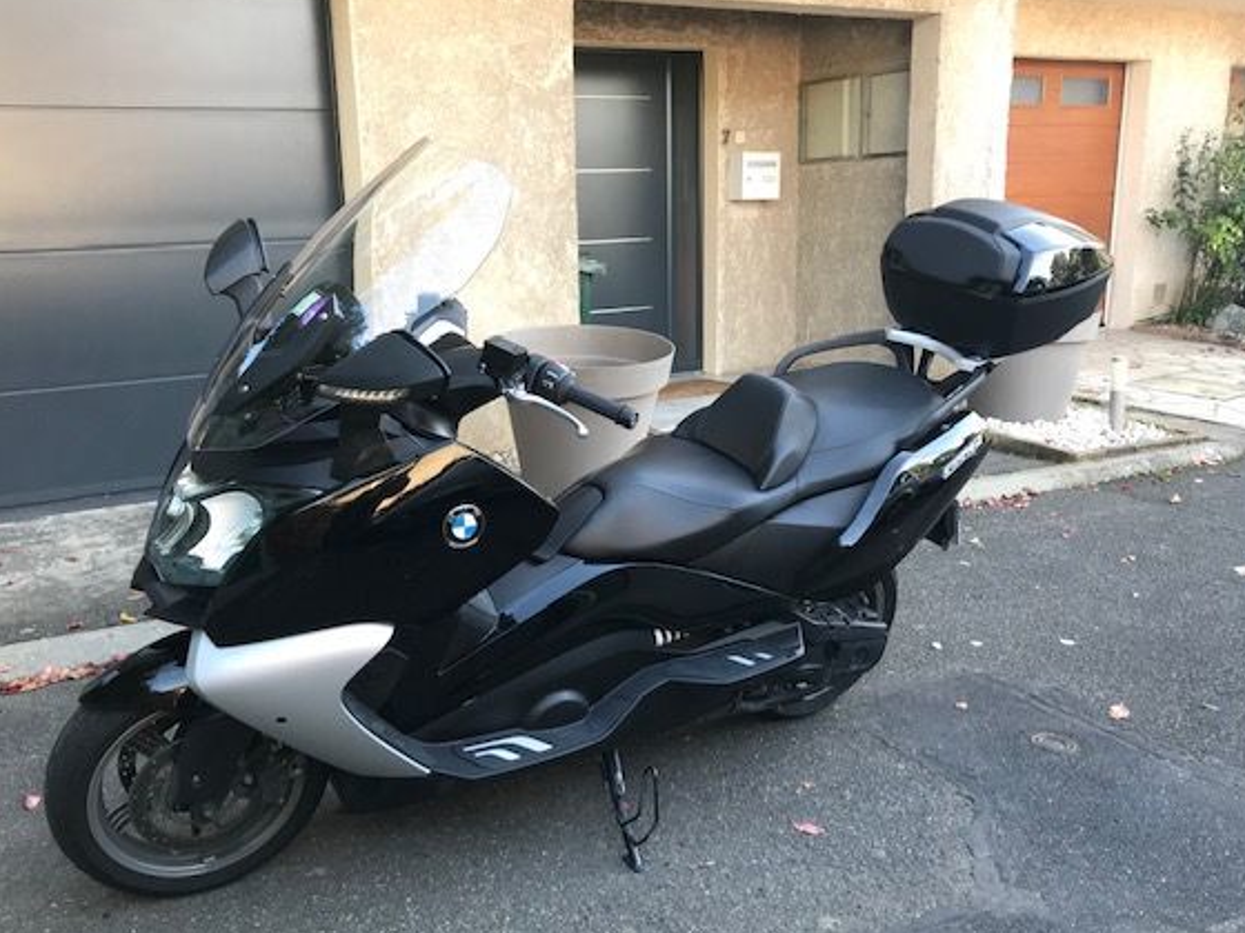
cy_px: 518
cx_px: 565
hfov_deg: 56.7
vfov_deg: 44.1
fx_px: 1151
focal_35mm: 32
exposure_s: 1/100
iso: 32
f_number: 1.8
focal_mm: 3.99
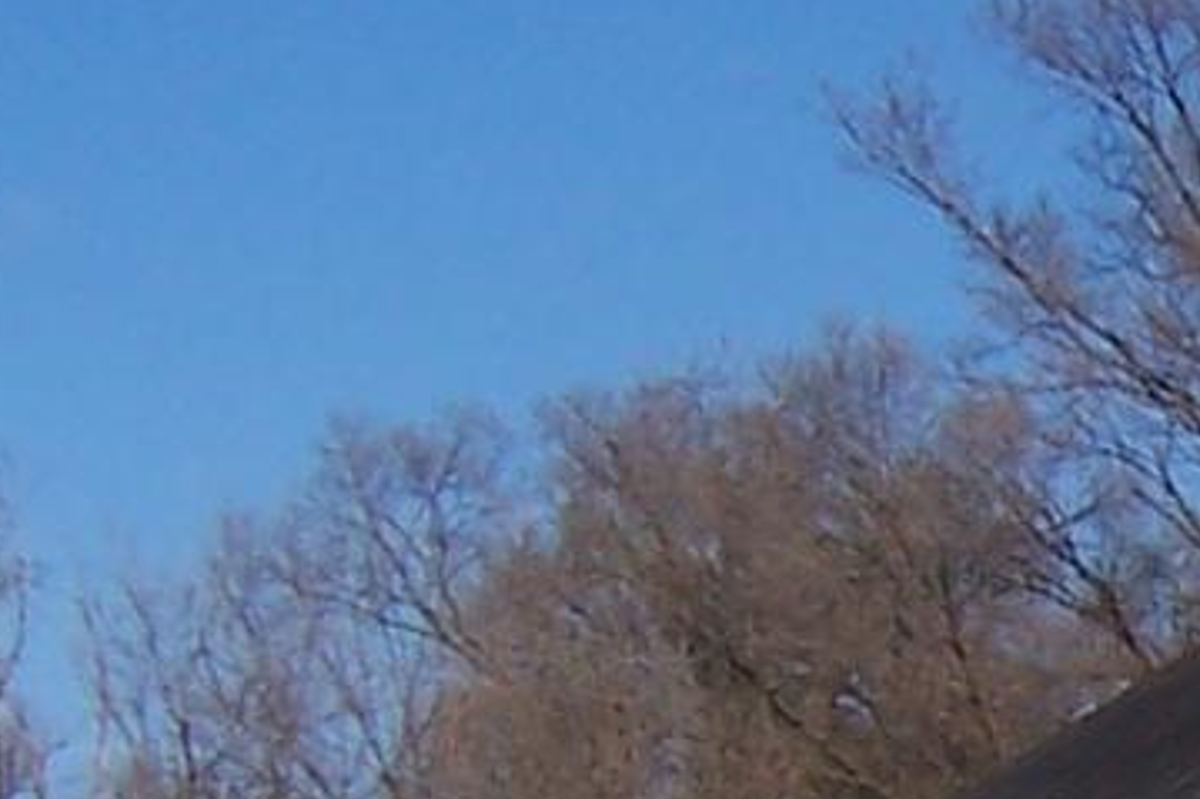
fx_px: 6530
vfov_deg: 6.8
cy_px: 1461
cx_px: 2330
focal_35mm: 196
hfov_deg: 9.8
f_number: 4
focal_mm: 5.5
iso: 80
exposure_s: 1/1000
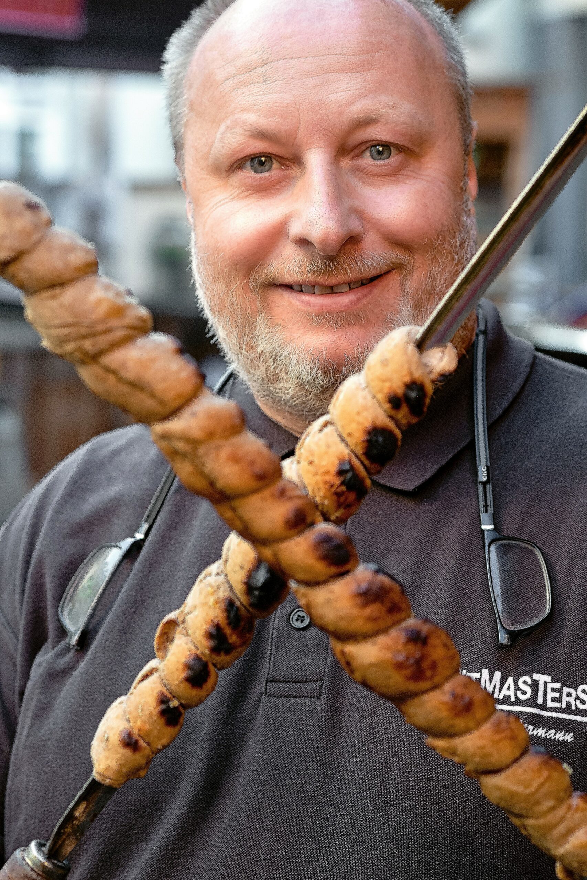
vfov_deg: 22.6
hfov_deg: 15.2
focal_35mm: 90
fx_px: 2201
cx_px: 294
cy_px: 440
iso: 800
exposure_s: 1/200
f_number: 4
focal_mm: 60
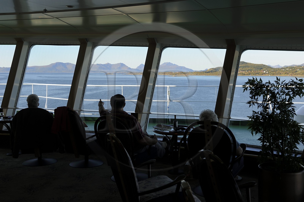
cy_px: 101
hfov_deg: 44.5
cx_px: 152
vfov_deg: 30.5
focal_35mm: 44
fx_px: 371
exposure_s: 1/160
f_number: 7.1
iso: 200
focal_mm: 44
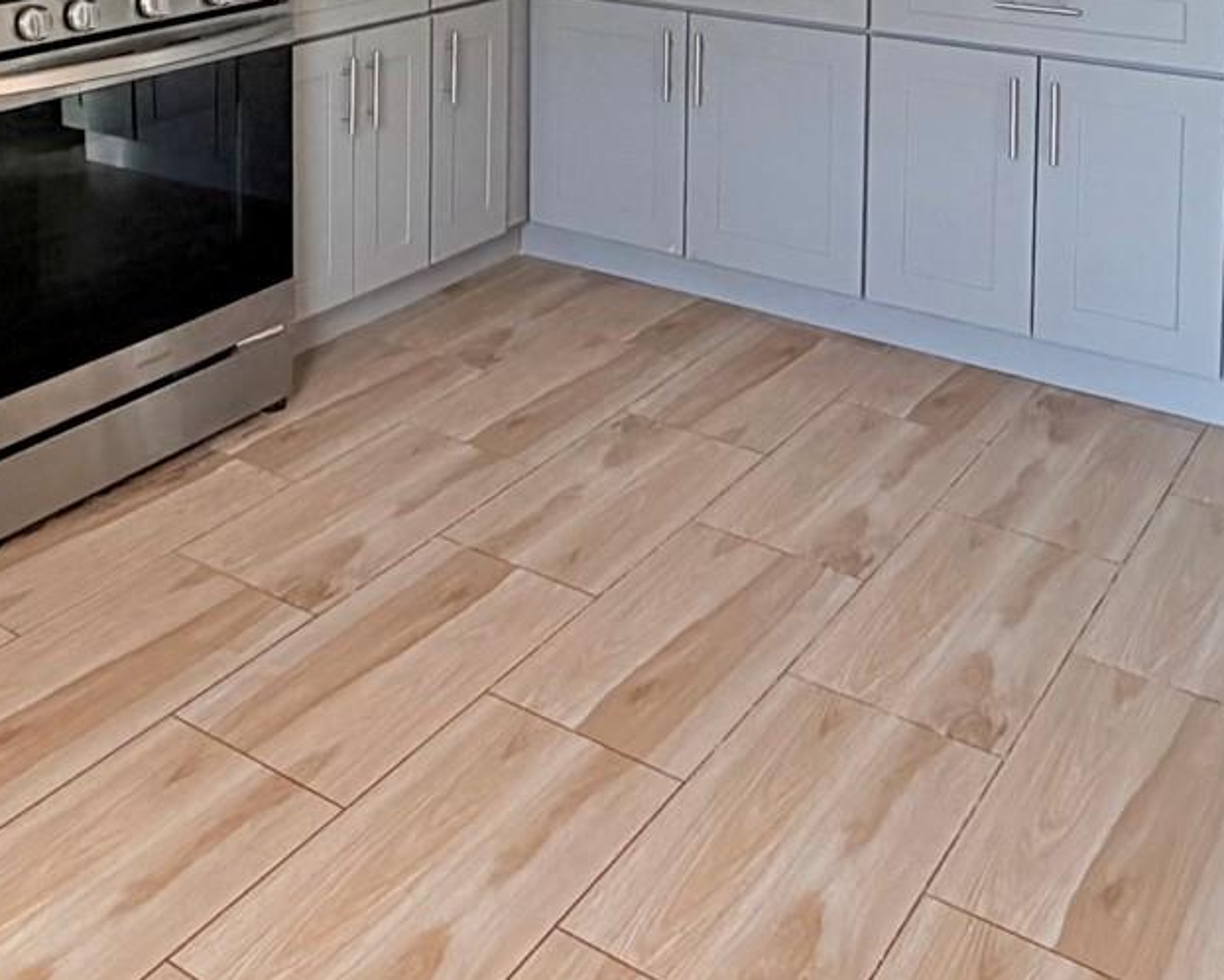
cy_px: -197
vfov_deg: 28.9
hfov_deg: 40.7
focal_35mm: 45
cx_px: 415
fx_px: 1631
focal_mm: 2.22
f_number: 2.2
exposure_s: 1/121
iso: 200
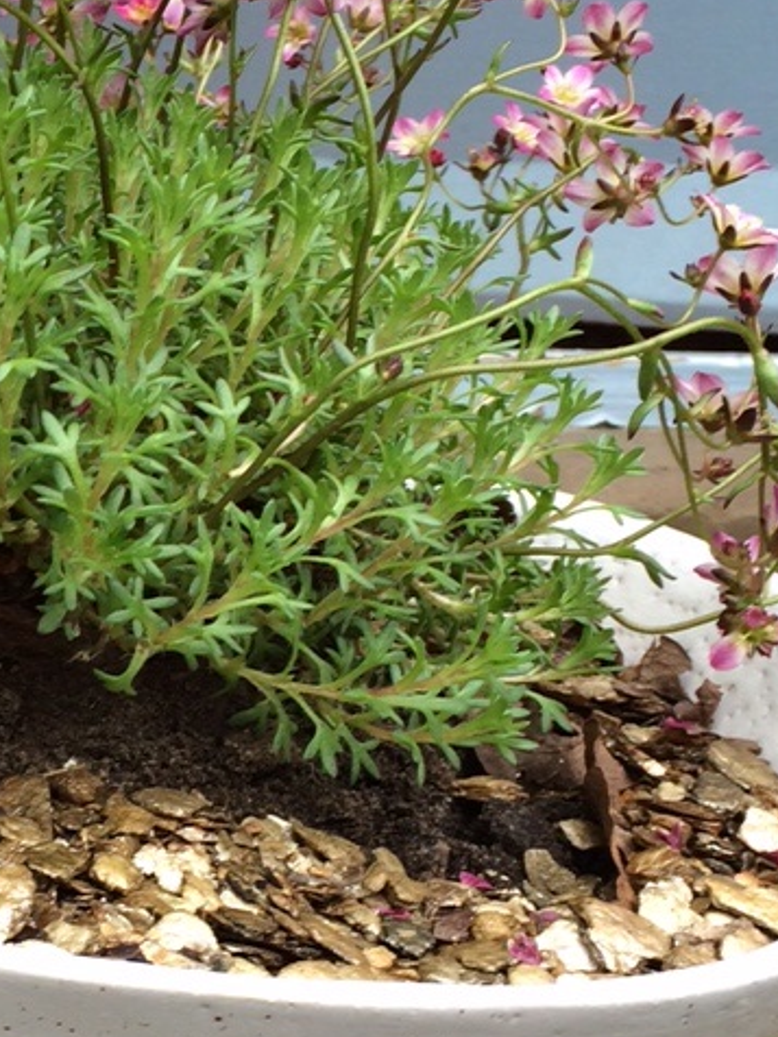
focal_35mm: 78
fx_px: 2337
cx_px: 0
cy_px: 612
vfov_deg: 25.0
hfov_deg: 18.4
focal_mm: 4.15
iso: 50
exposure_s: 1/120
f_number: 2.2
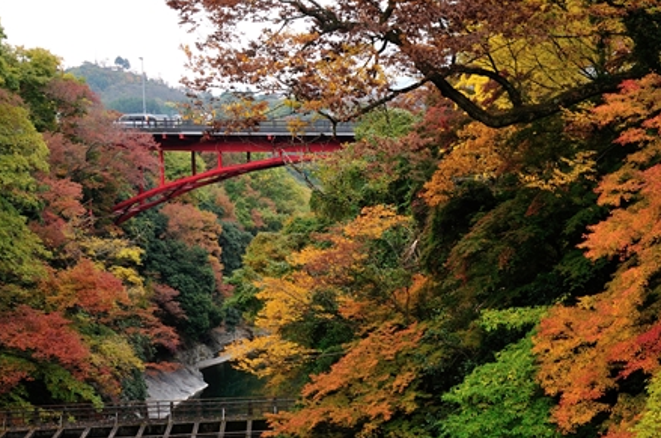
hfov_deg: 35.9
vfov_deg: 24.5
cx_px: 462
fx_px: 1003
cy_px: 288
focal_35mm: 55
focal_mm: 25
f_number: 11
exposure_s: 1/10
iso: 200
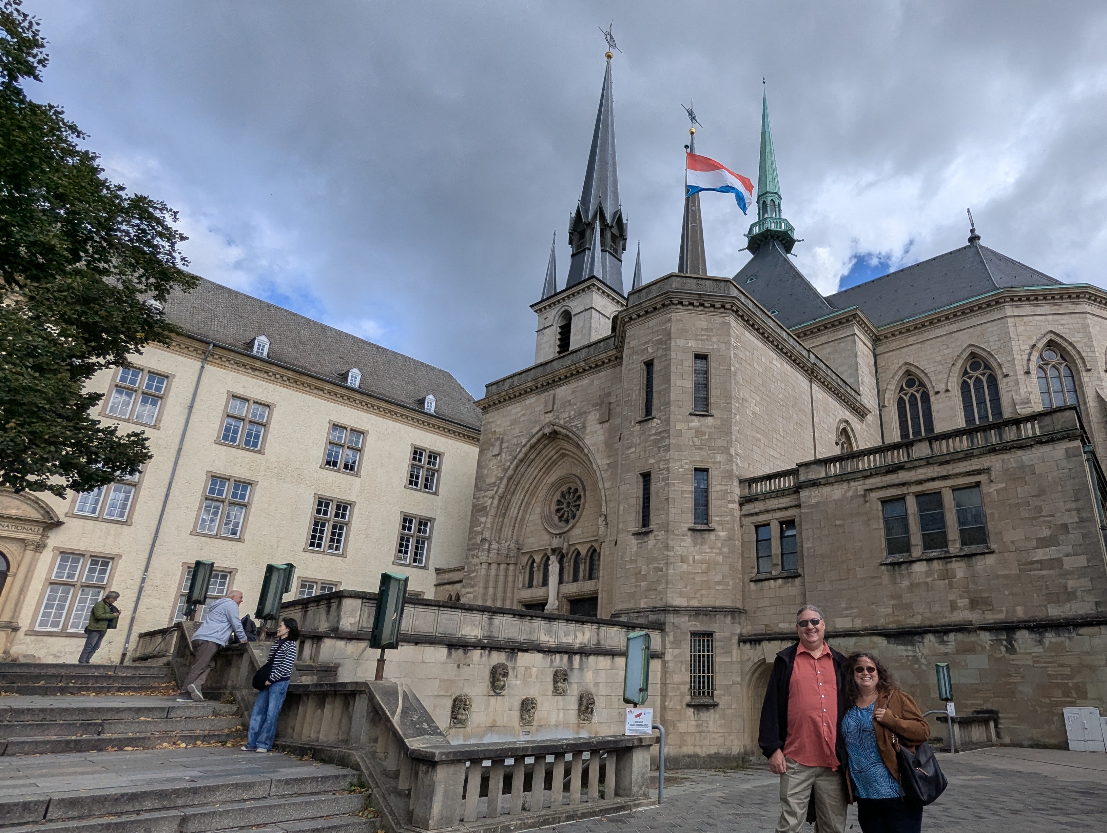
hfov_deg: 80.2
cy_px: 461
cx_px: 688
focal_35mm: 20
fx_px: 641
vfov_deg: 65.9
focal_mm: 2.35
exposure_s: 1/2066
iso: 50
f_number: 2.2
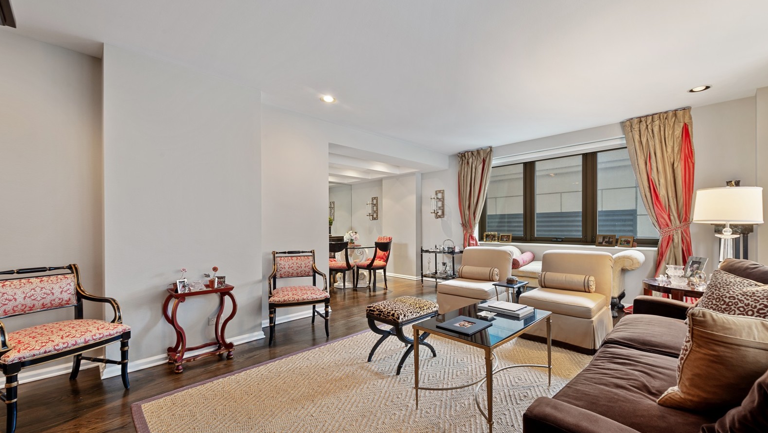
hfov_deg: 103.0
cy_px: 240
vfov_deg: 70.4
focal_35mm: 15
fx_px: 306
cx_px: 385
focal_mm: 14
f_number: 8
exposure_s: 4
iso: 100
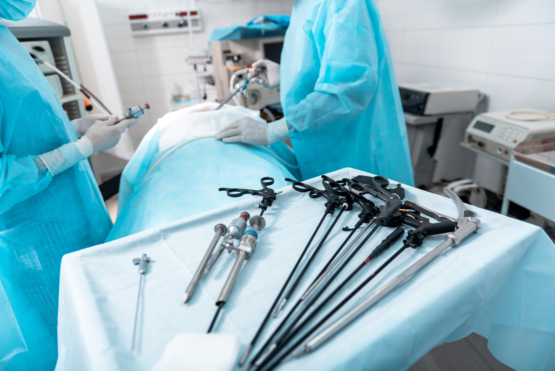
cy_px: 186
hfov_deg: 73.7
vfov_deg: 53.2
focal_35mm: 24
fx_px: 370
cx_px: 278
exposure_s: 1/200
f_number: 2.8
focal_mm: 24
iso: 250
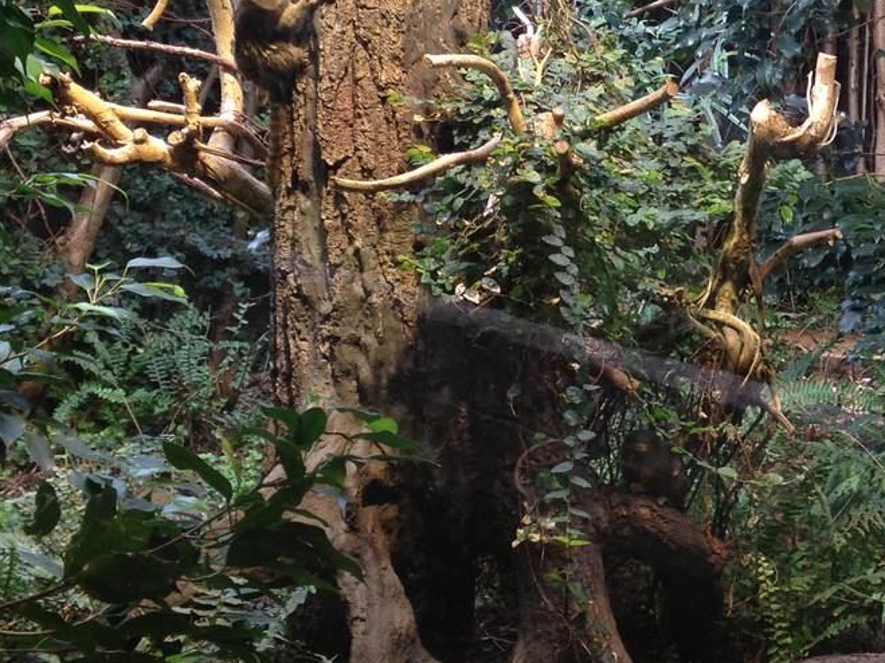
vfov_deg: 17.3
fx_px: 2173
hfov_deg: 22.6
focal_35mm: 85
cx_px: 765
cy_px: 178
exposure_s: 1/60
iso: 64
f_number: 2.4
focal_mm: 4.28
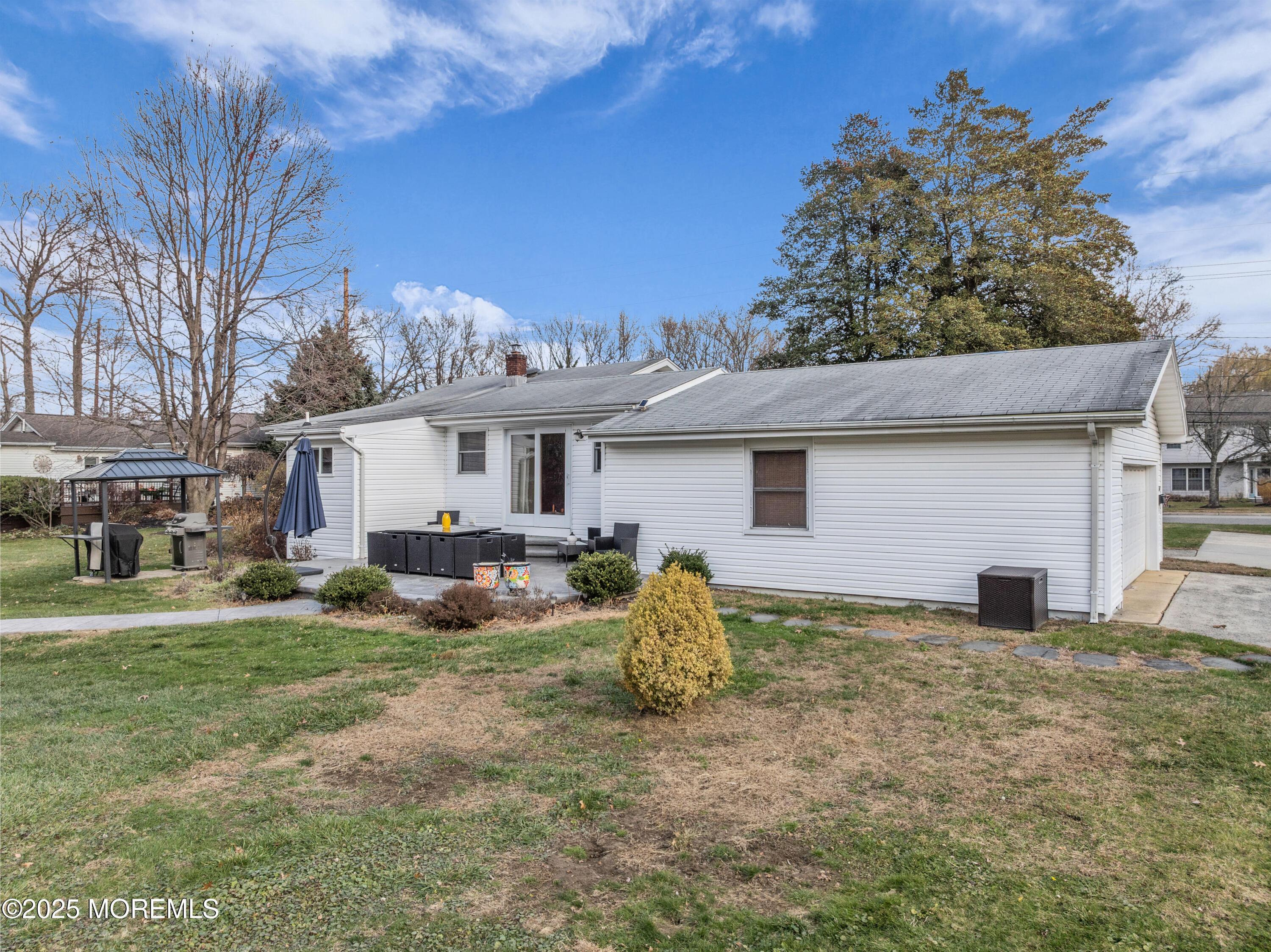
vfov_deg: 56.8
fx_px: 881
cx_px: 636
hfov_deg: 71.6
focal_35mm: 24
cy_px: 476
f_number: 2.8
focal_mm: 12.29
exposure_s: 1/1250
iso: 180
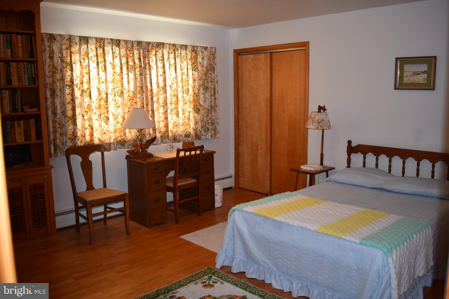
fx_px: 374
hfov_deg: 61.9
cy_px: 150
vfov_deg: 43.6
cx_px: 224
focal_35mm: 30
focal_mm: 20
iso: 450
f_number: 4
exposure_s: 1/60
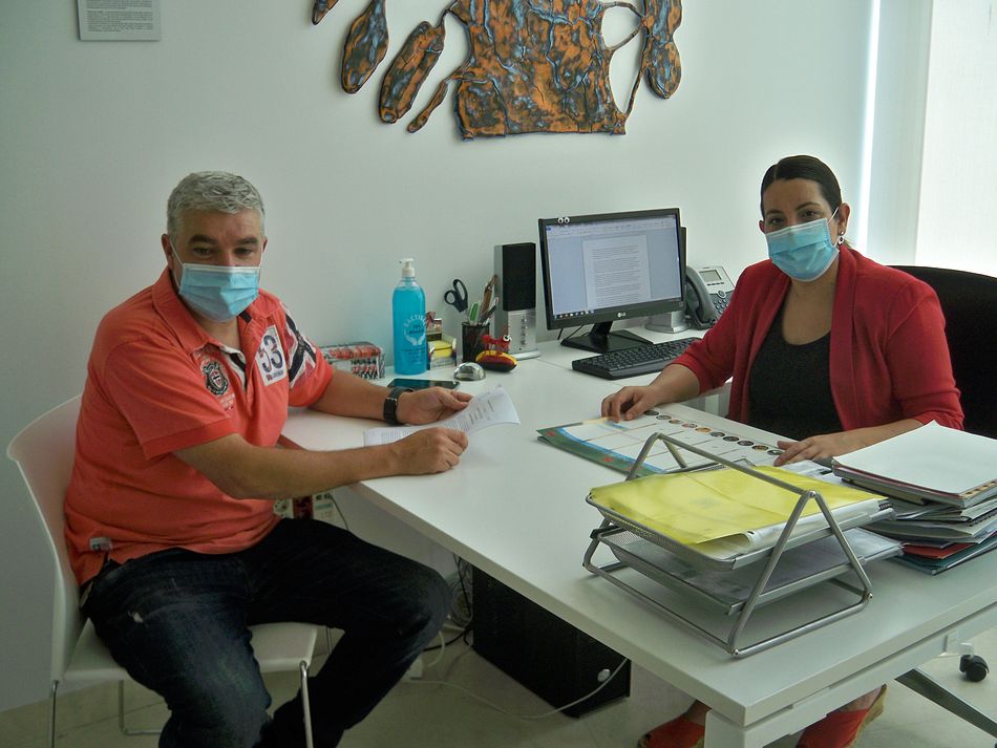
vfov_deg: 38.7
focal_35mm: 37
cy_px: 374
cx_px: 498
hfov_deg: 50.1
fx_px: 1066
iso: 100
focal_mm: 7.9
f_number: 3.1
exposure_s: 1/60
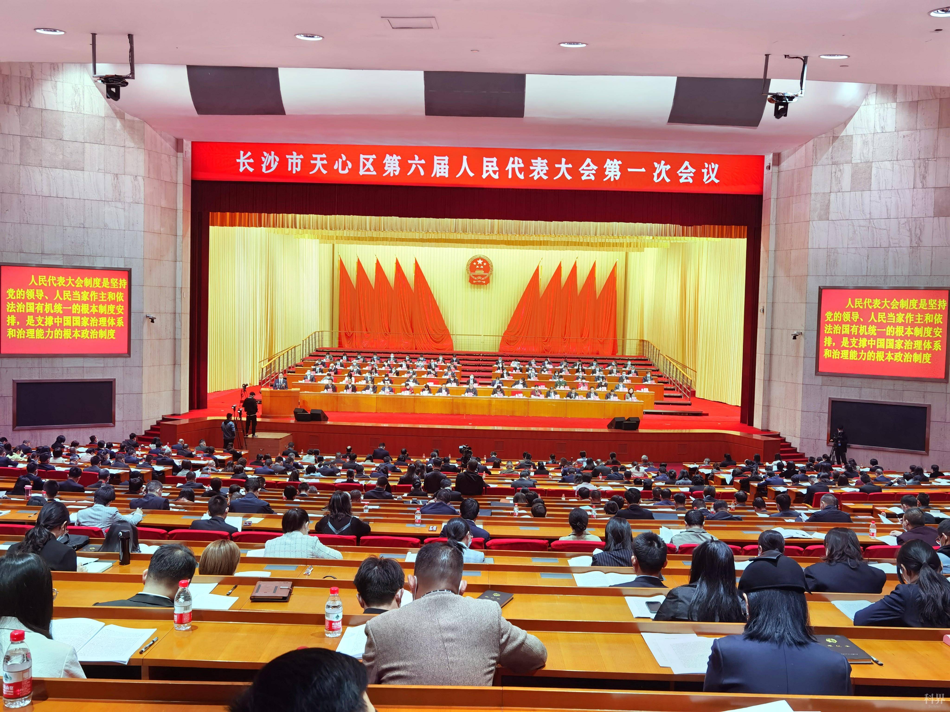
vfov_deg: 44.2
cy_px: 356
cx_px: 475
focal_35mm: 32
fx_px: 878
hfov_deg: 56.8
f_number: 1.9
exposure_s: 1/55.6
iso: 50
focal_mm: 6.71
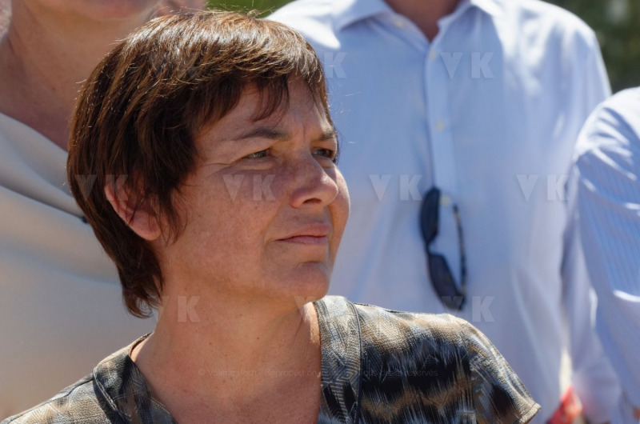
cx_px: 320
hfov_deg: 8.3
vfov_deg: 5.5
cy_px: 212
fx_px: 4391
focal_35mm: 248
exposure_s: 1/640
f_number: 11
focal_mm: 165
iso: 200
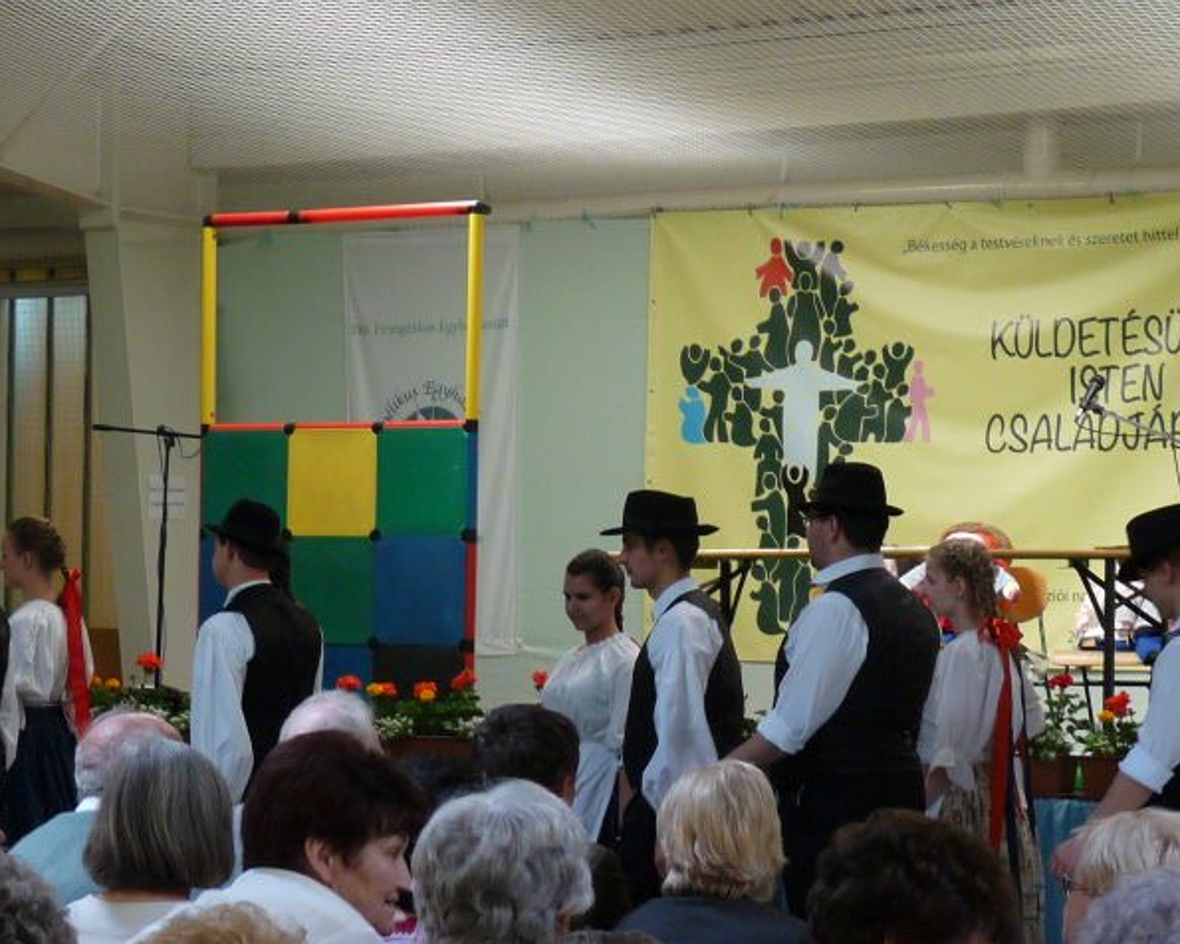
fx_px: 3702
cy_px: 472
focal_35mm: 106
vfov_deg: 14.5
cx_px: 581
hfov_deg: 18.1
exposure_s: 1/80
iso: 200
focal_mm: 10.1
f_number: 3.2
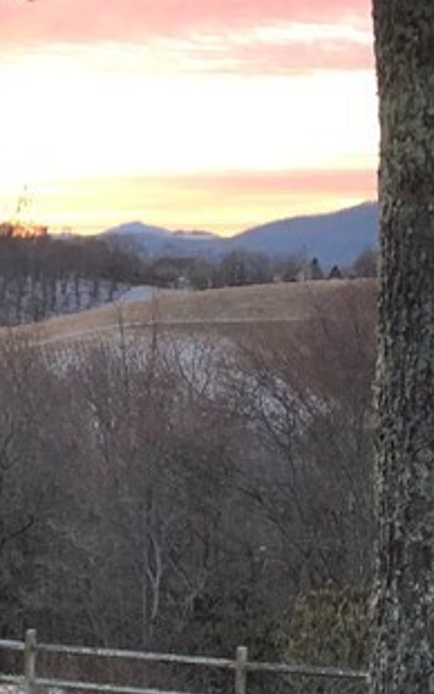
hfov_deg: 12.7
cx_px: -226
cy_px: 452
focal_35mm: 98
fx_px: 1853
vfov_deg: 21.1
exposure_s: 1/30
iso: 25
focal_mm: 3.99
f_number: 1.8
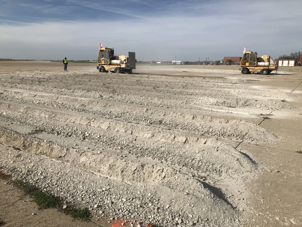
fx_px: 244
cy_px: 114
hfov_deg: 63.4
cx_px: 151
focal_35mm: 28
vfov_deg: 49.7
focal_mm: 3.99
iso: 20
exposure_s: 1/5319
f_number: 1.8
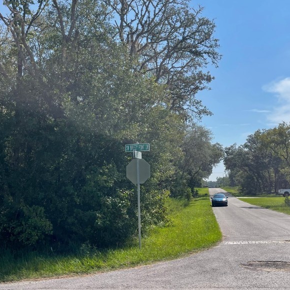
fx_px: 370
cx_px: 164
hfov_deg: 42.7
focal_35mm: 39
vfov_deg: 42.8
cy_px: 139
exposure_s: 1/5376
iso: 32
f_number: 1.6
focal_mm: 5.1
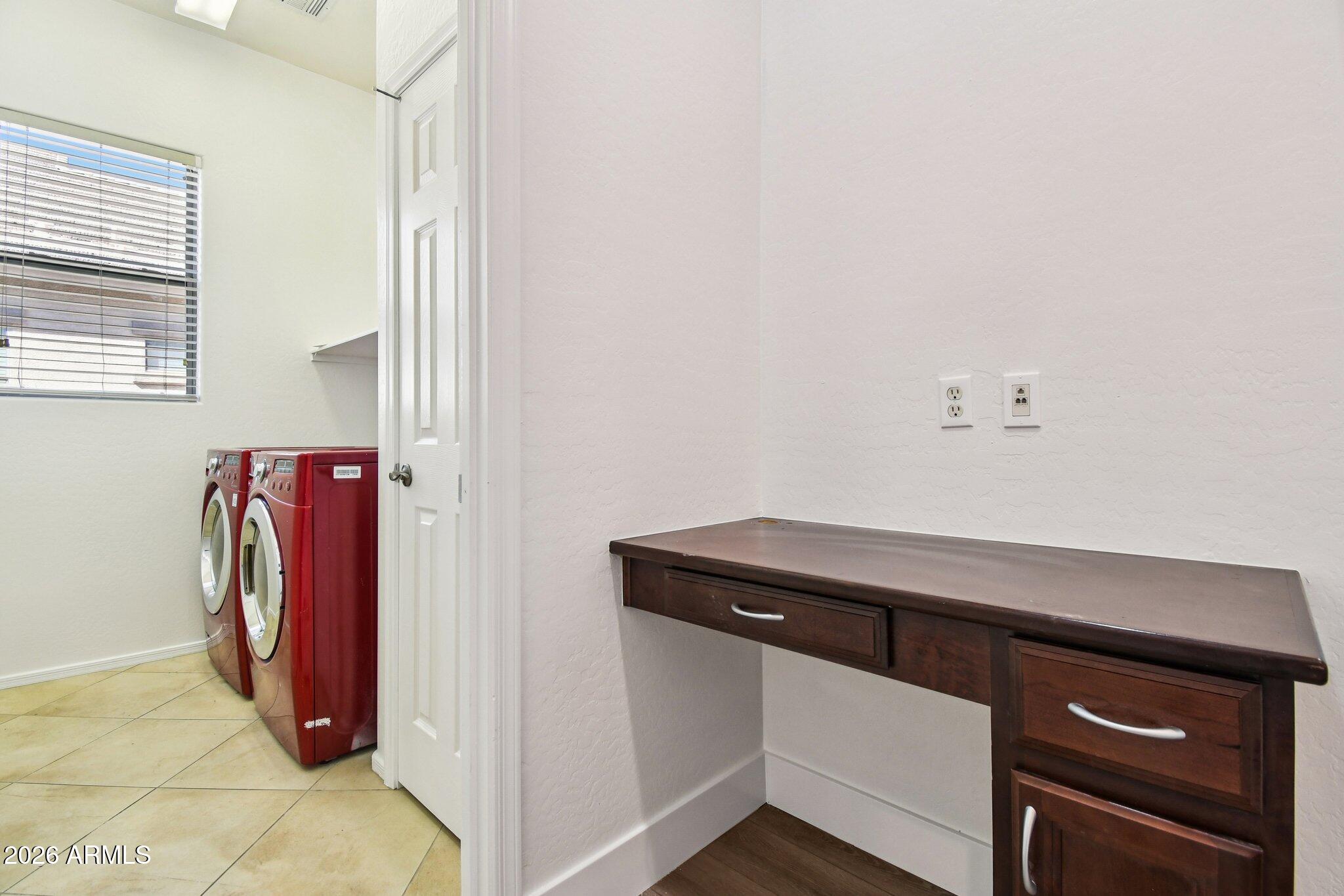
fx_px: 560
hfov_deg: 100.4
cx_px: 672
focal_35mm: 15
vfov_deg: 77.3
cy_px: 448
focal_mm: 10
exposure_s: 1/10
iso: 400
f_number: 8
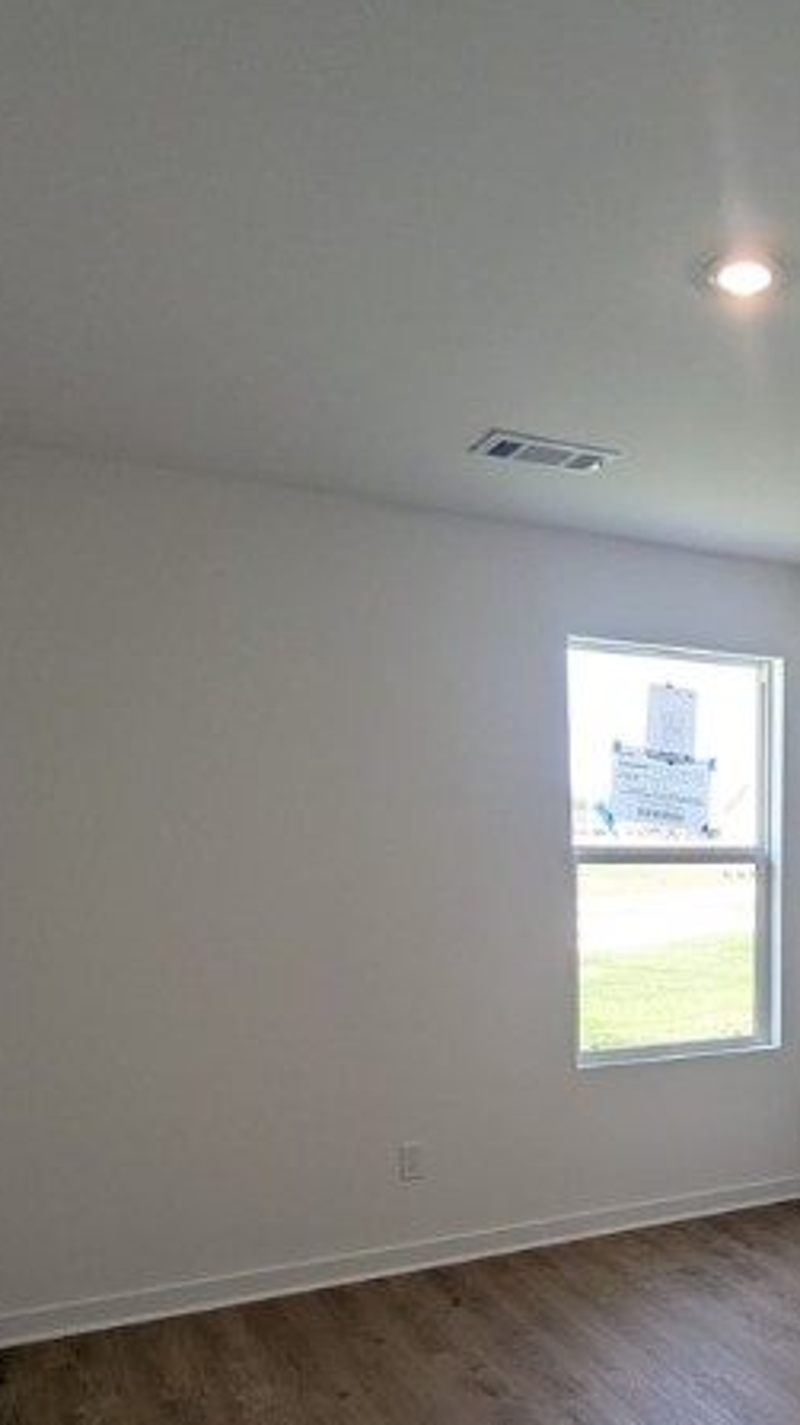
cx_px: 720
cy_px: 1014
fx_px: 1133
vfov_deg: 61.8
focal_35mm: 30
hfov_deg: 36.5
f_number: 2.2
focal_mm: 2.35
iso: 60
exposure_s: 1/120
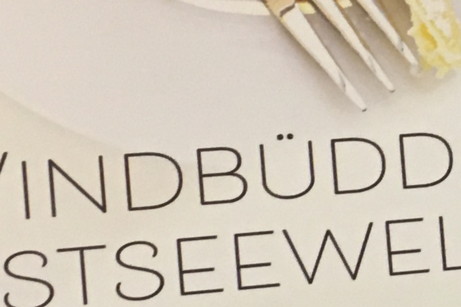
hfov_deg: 12.0
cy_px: 161
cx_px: 654
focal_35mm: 165
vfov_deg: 8.3
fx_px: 2112
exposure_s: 1/33
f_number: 2.2
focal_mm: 4.15
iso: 160
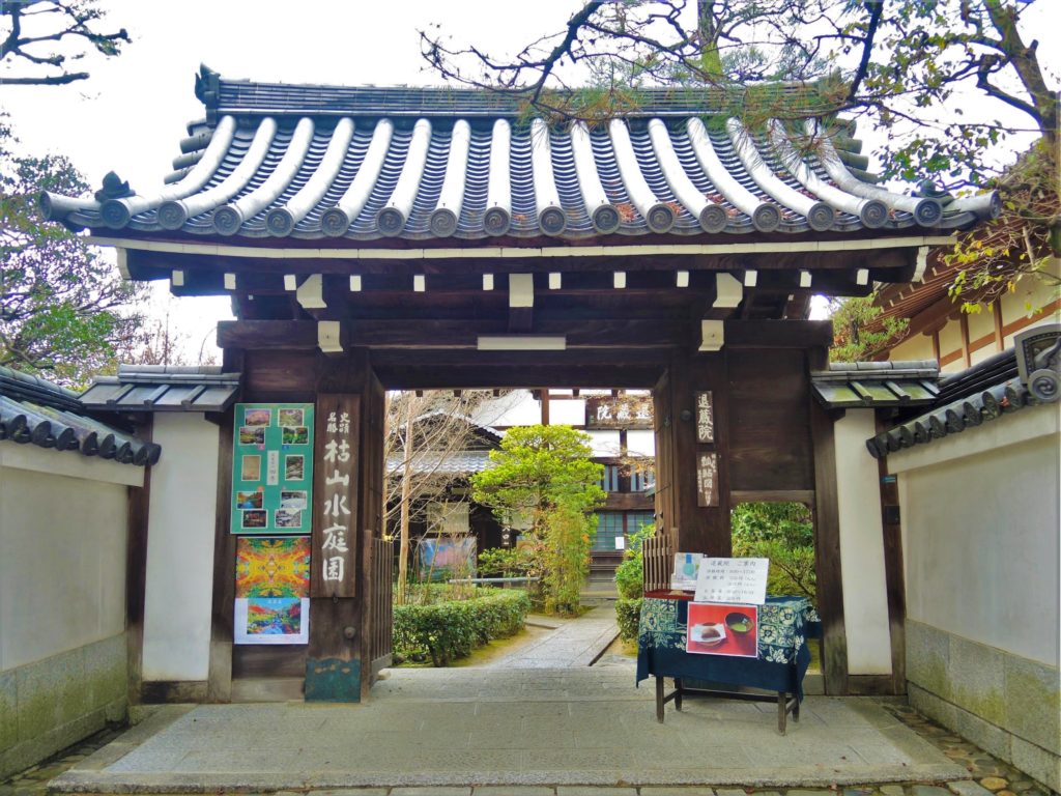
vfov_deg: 46.8
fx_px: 920
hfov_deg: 60.0
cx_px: 530
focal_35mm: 30
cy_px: 398
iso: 80
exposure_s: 1/100
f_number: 2
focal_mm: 6.5
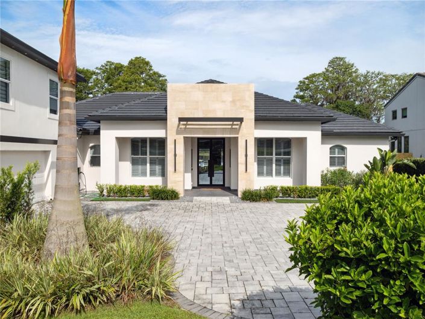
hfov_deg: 63.4
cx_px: 212
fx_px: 344
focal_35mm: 28
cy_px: 160
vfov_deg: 49.8
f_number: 8
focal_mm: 14
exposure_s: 1/6400
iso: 1600
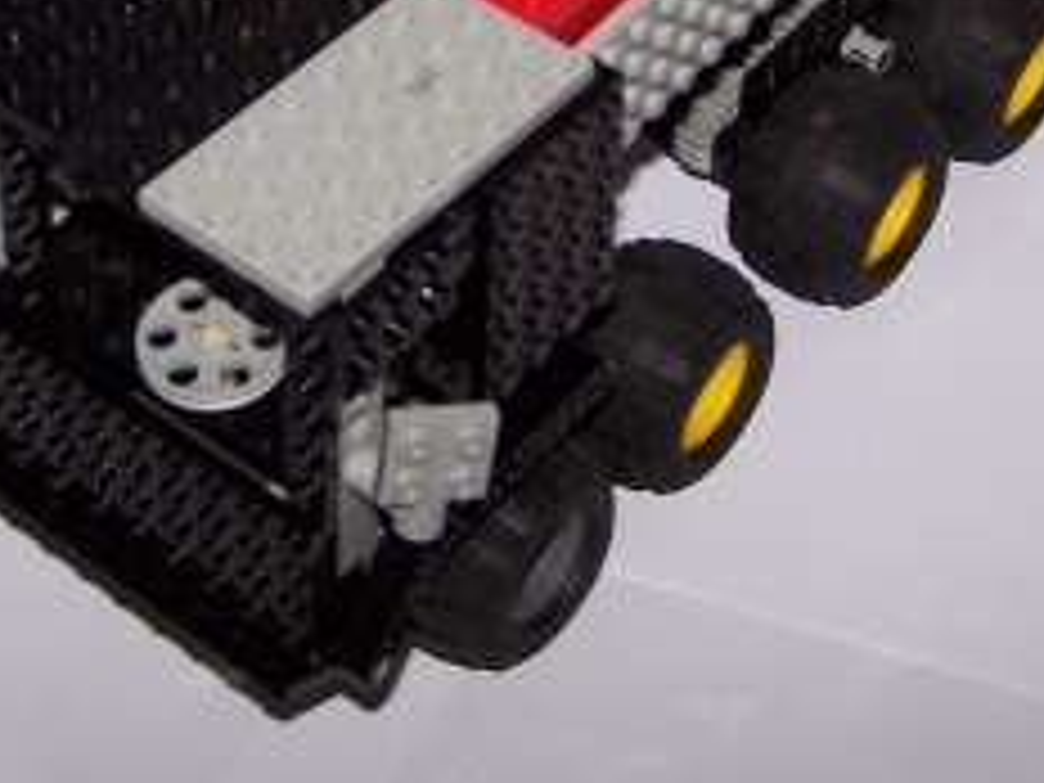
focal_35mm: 105
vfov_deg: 13.7
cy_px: -180
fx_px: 3167
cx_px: 378
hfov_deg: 18.7
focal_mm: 6.3
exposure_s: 1/60
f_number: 2.8
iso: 140
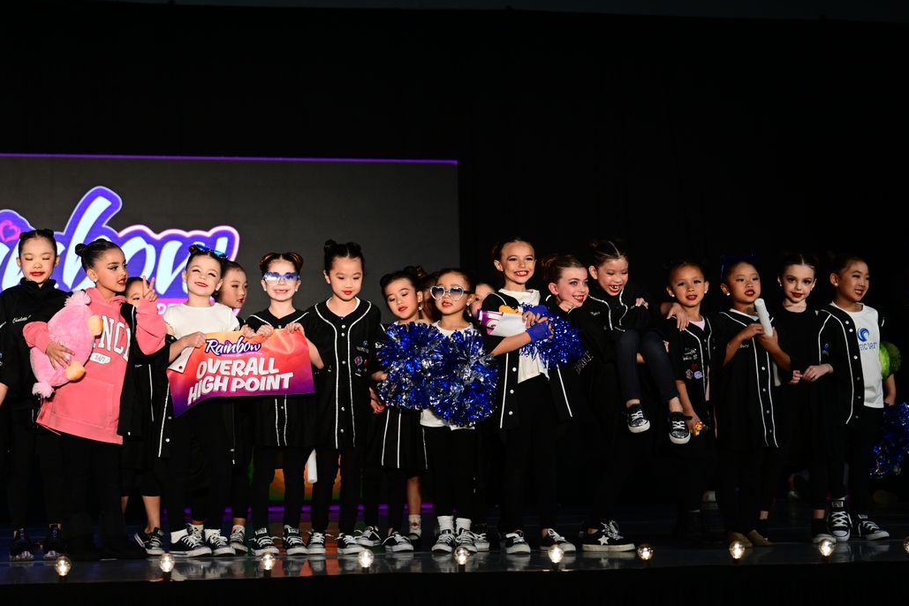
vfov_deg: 19.4
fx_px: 1767
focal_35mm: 70
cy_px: 224
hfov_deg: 28.8
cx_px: 351
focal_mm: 48
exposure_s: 1/800
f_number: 2.8
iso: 2000
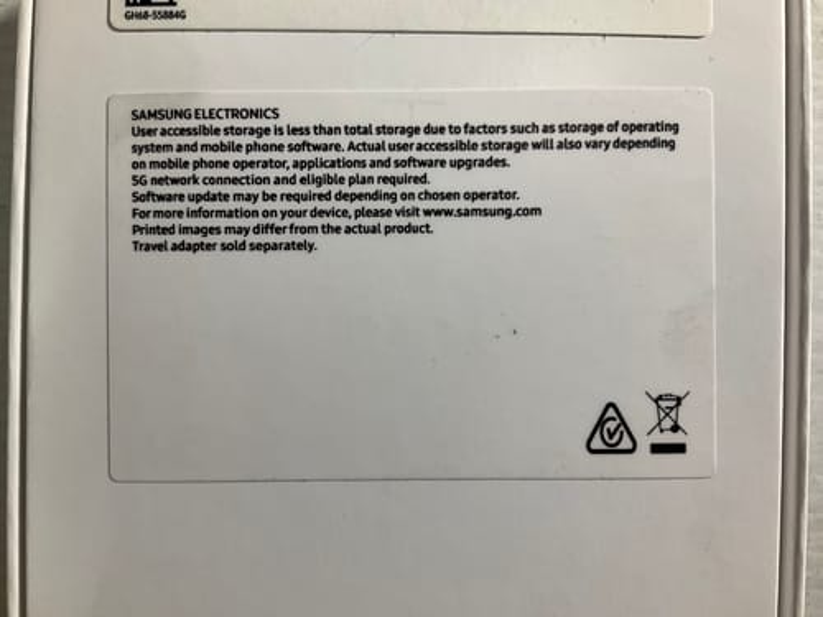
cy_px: 308
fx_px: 689
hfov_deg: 61.7
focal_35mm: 29
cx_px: 412
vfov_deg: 48.2
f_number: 1.8
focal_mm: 3
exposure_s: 1/50
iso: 40
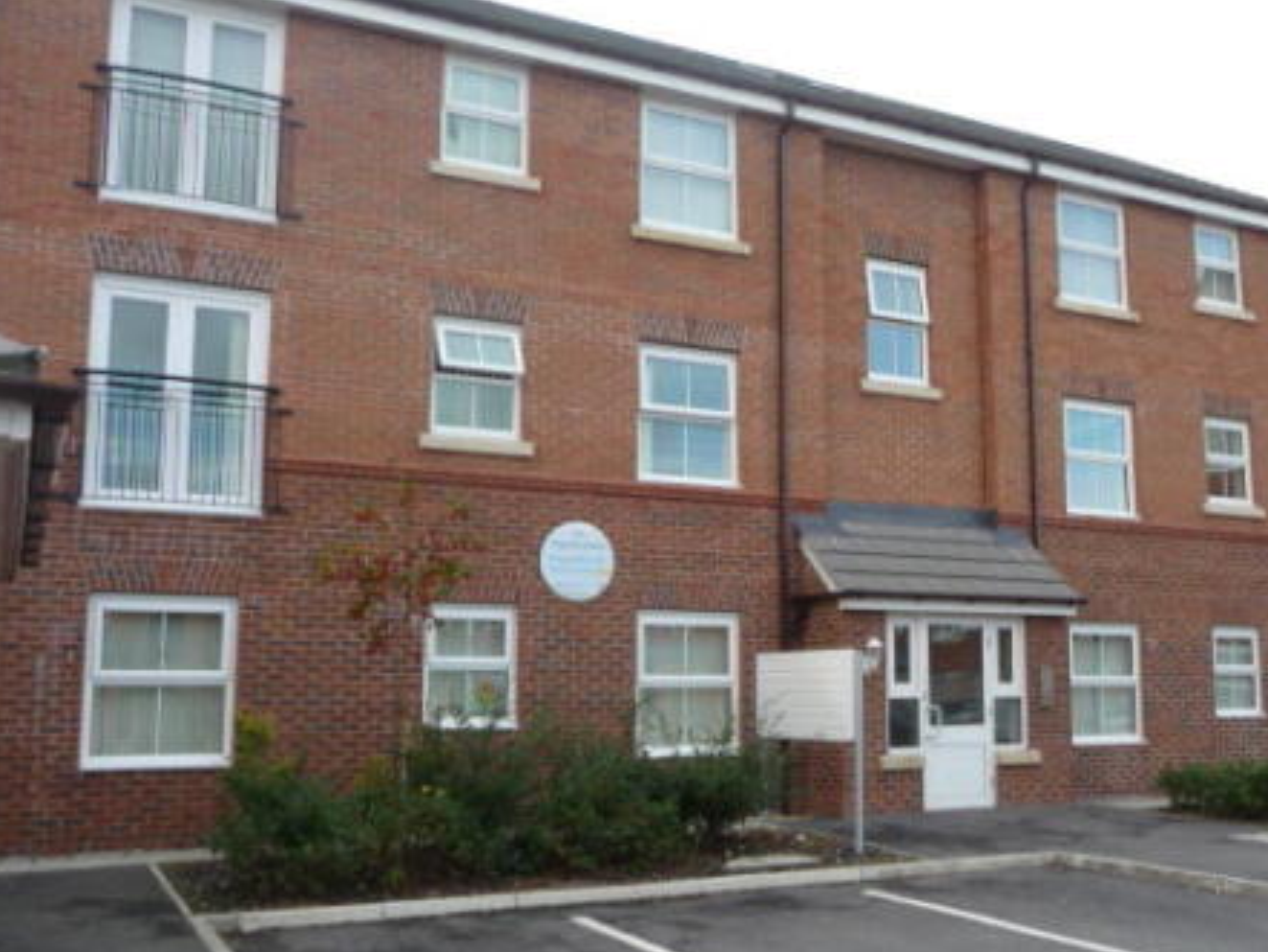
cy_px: 511
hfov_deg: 49.9
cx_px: 732
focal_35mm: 37
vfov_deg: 38.7
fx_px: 1356
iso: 100
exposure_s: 1/160
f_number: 3.3
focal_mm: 4.7
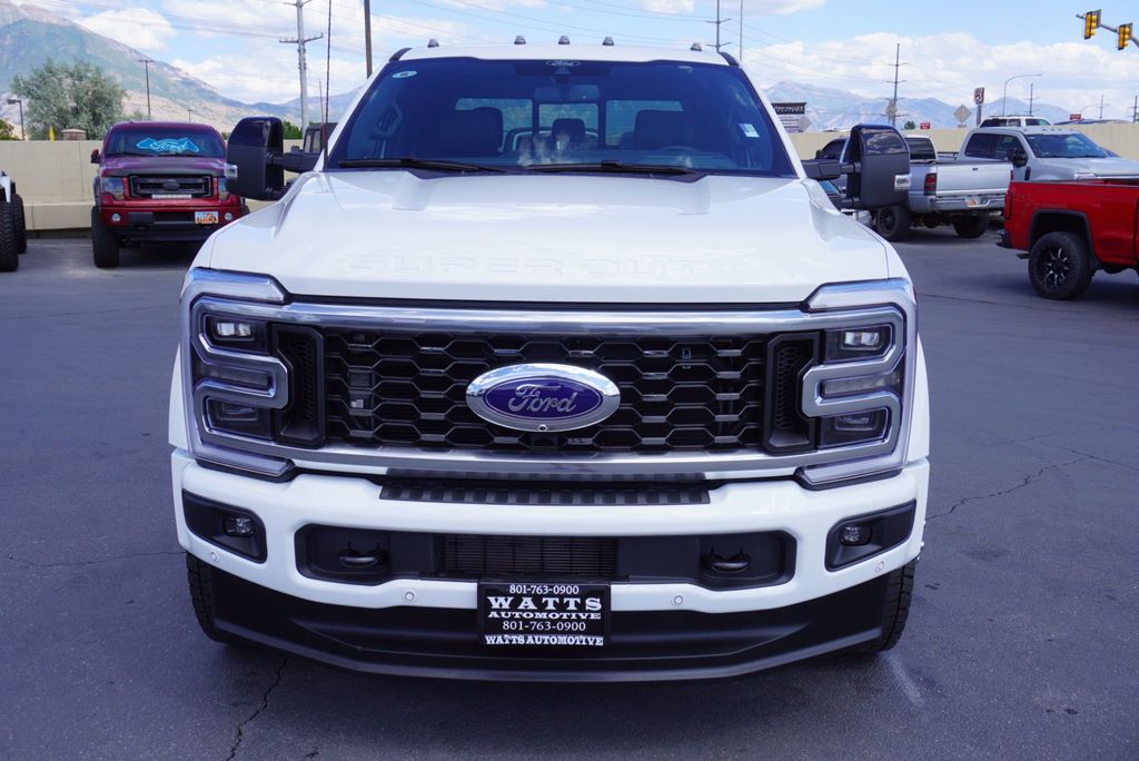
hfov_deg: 55.1
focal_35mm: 34
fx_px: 1092
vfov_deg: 38.4
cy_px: 380
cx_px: 570
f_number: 9
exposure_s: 1/125
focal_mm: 23
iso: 100
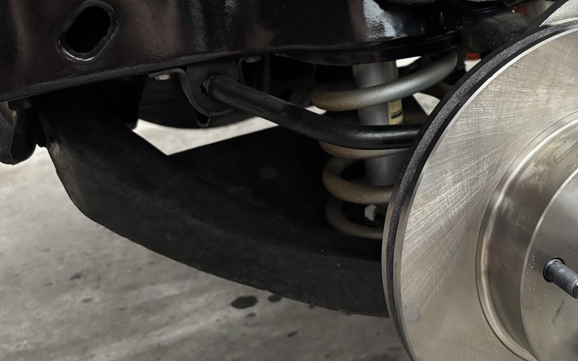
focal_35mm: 47
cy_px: 135
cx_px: 450
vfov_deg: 27.3
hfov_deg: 41.1
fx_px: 740
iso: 800
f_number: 1.6
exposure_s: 1/30
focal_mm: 5.96
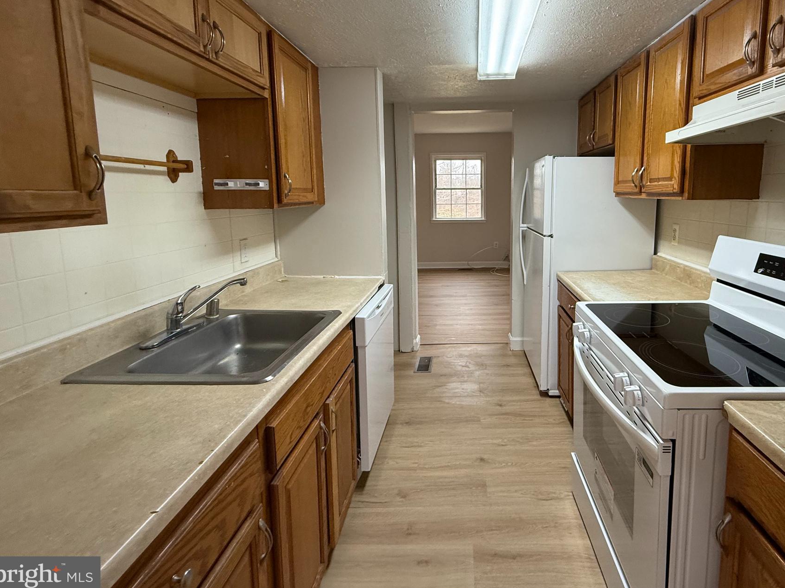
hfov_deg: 90.2
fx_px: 385
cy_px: 238
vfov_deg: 74.0
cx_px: 461
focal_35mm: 17
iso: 200
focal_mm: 2.22
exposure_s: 1/120
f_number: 2.2
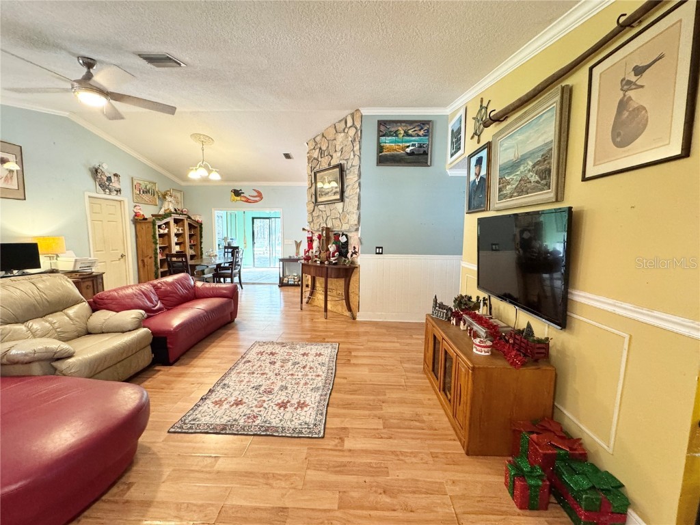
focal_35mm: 14
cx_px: 350
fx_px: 283
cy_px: 262
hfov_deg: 102.1
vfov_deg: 85.7
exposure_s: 1/60
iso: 400
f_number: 2.2
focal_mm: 2.22
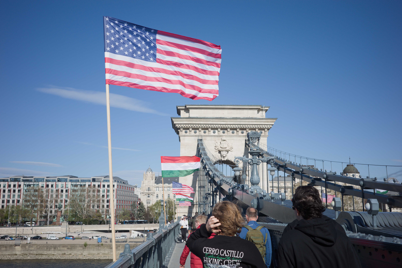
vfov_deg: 33.4
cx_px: 201
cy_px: 134
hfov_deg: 48.5
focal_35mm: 40
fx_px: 447
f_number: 5.6
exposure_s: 1/800
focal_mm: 26
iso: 100
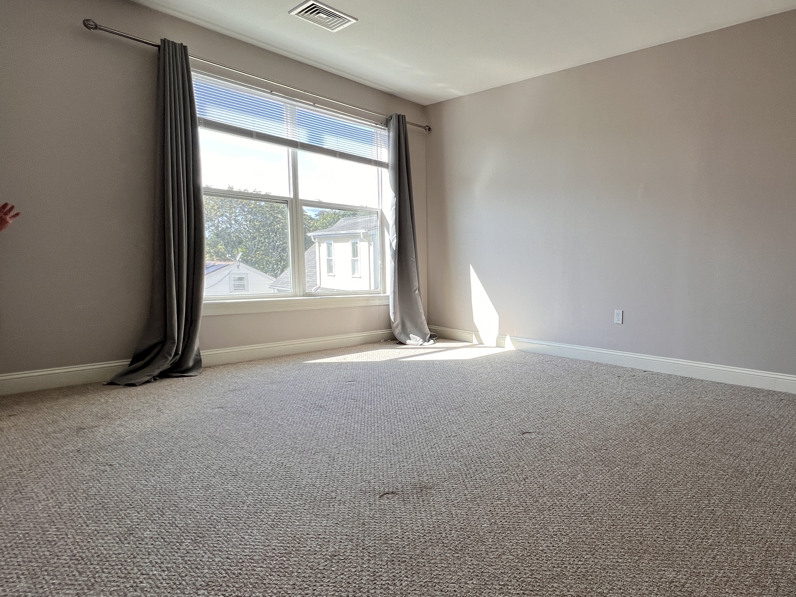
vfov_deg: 68.6
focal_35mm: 19
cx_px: 580
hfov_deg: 79.3
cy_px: 314
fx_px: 437
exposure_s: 1/111
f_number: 1.8
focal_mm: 1.57
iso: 32
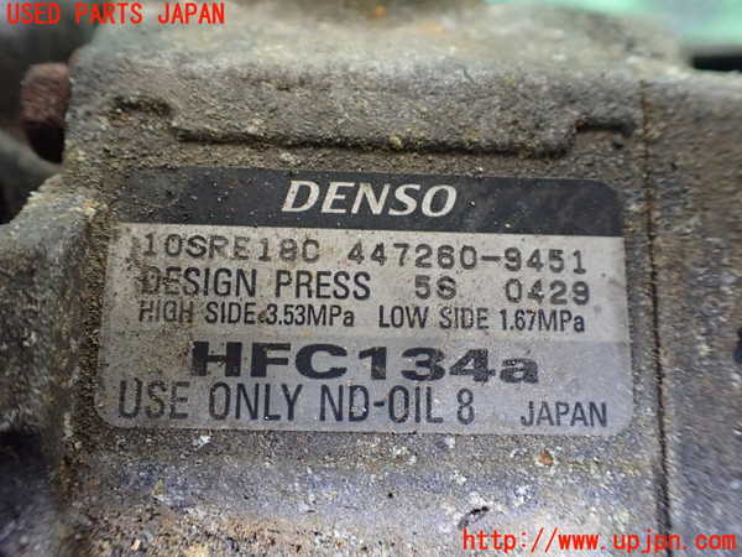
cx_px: 371
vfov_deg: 46.8
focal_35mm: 30
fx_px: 643
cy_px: 278
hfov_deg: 60.0
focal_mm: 5.4
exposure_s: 1/40
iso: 800
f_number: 2.3
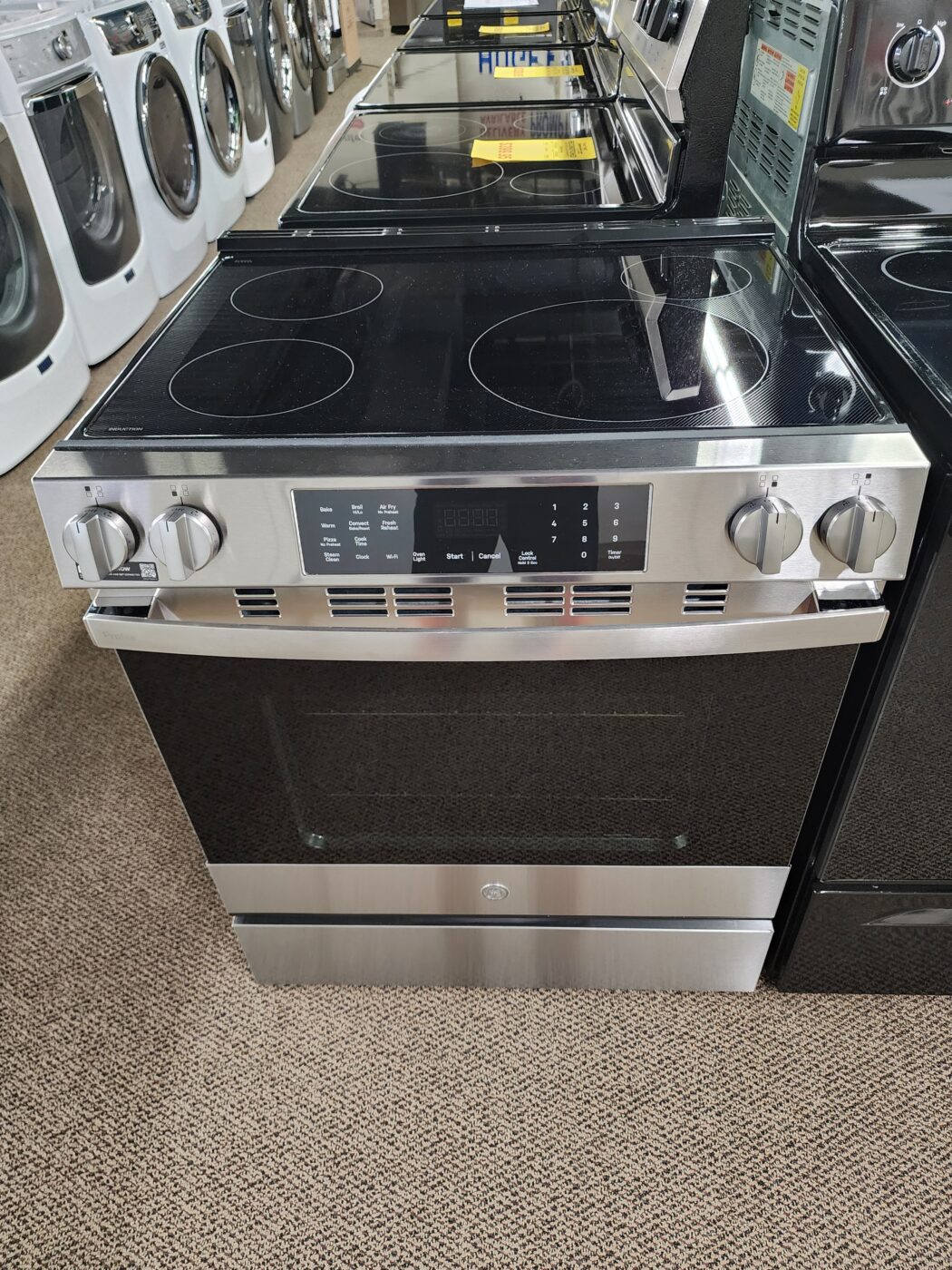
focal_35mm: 23
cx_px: 476
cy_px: 635
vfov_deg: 73.9
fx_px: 843
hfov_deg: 58.9
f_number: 1.8
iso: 640
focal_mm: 6.4
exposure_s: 1/40
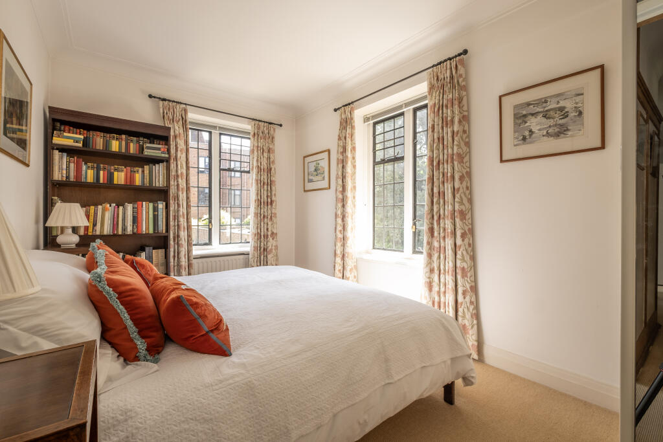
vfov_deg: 77.3
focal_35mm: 15
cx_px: 332
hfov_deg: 100.4
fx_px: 276
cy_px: 221
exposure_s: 1/30
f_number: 7.1
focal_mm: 10
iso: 320
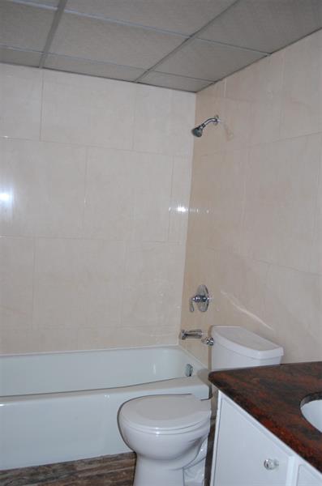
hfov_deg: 39.8
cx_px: 161
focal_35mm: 33
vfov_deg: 57.3
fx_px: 445
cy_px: 243
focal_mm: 22
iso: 400
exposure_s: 1/60
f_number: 3.8
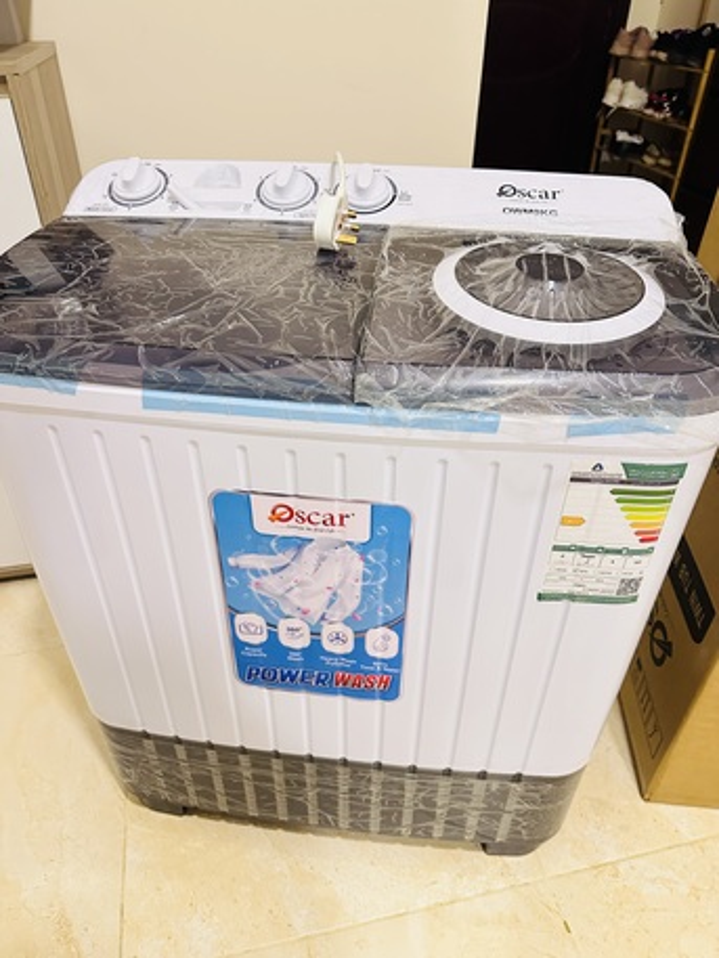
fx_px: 664
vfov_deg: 71.6
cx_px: 360
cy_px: 479
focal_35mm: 24
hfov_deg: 56.8
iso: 800
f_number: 1.78
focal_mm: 6.86
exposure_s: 1/60
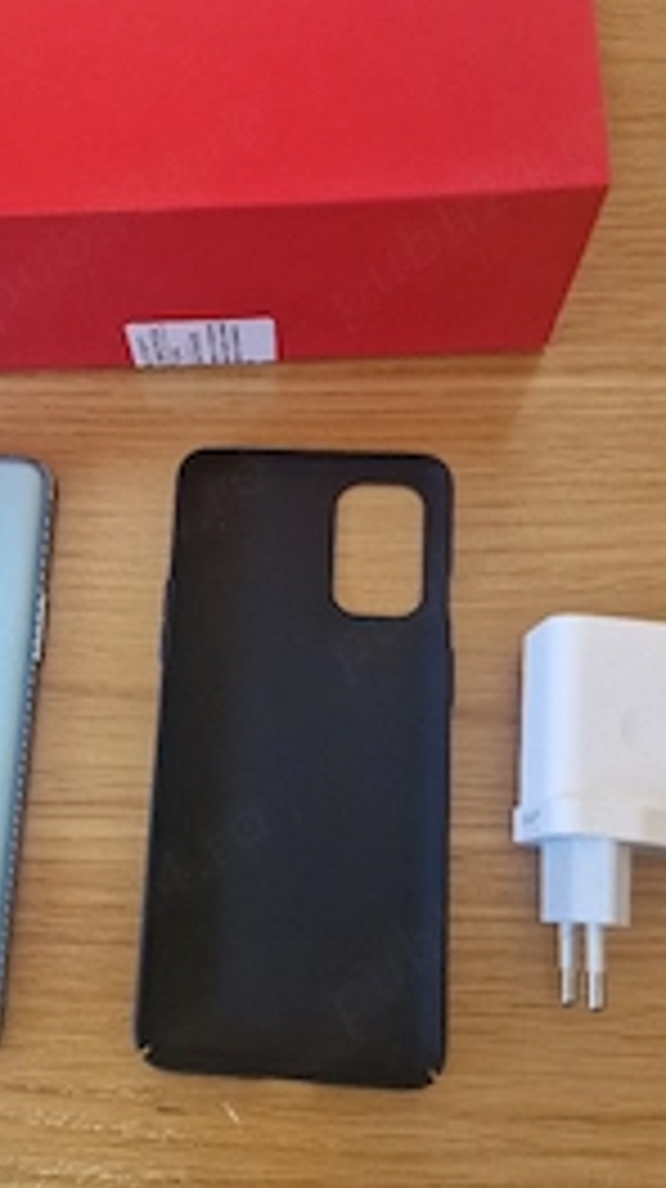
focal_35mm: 38
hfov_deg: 30.8
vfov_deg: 52.8
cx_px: 212
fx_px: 1196
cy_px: 616
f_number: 1.8
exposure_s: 1/100
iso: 50
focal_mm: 6.4
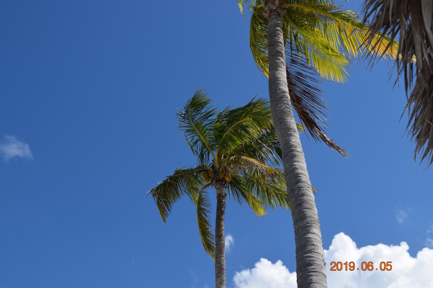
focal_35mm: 46
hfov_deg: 42.3
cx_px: 216
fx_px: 559
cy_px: 144
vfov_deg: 28.9
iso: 200
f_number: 10
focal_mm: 31
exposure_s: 1/400
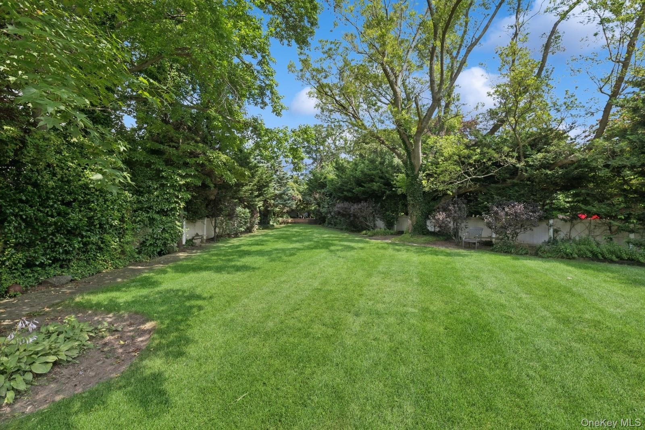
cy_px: 215
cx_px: 322
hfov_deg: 100.4
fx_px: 269
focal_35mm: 15
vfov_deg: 77.3
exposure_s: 1/320
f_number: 14
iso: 640
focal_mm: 15
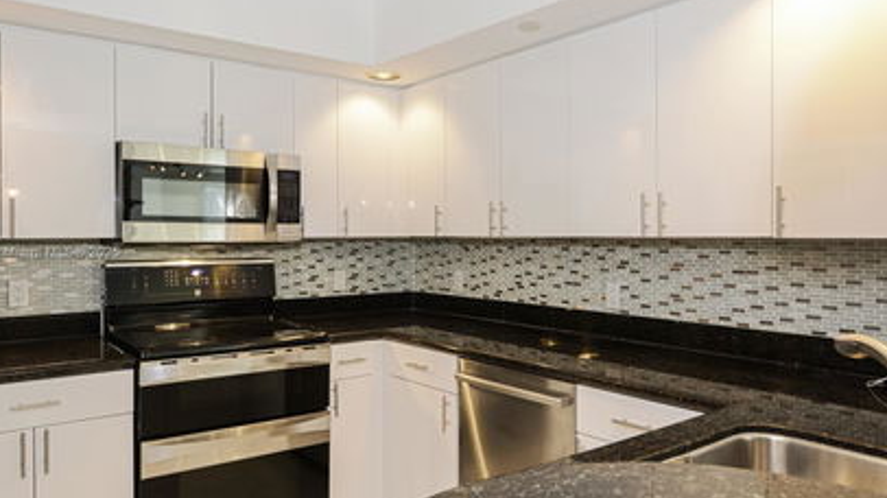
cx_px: 435
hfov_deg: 71.9
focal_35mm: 26
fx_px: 611
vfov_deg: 44.3
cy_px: 253
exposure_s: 1/5
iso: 200
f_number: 7.1
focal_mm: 14
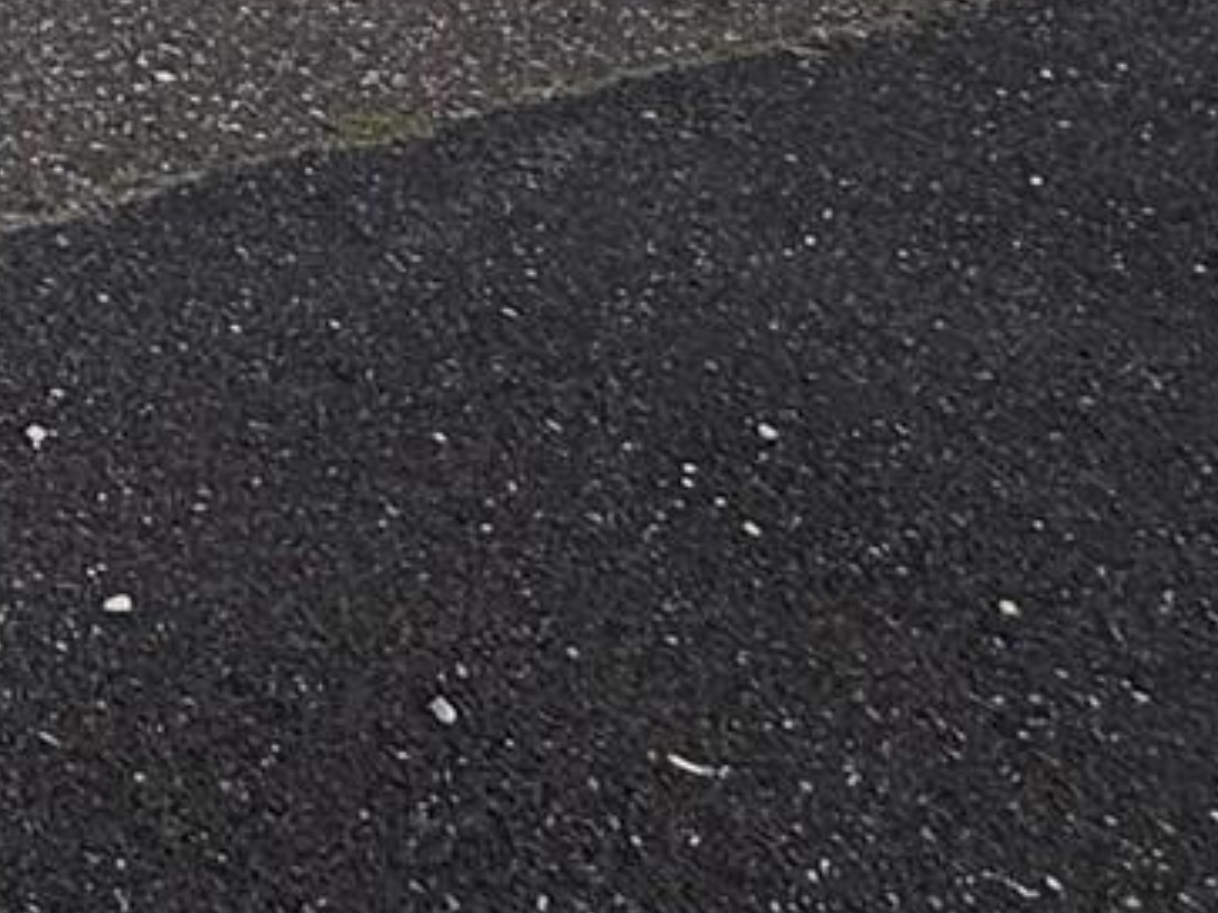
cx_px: -1178
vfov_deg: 14.9
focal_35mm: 79
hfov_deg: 17.8
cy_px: -960
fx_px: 2779
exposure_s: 1/225
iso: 50
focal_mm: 2.22
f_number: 2.2
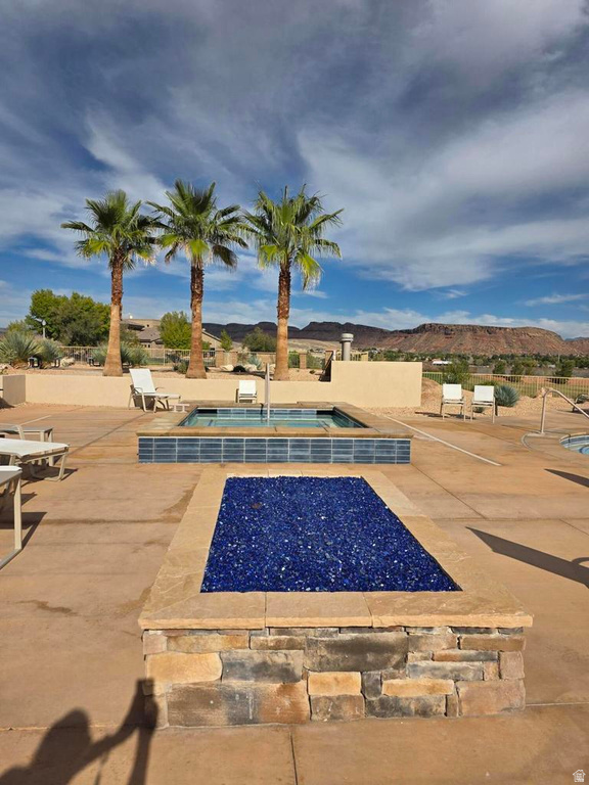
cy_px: 392
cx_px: 294
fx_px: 522
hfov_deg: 58.9
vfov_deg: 73.9
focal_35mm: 23
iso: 40
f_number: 1.7
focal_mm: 6.3
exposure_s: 1/7944
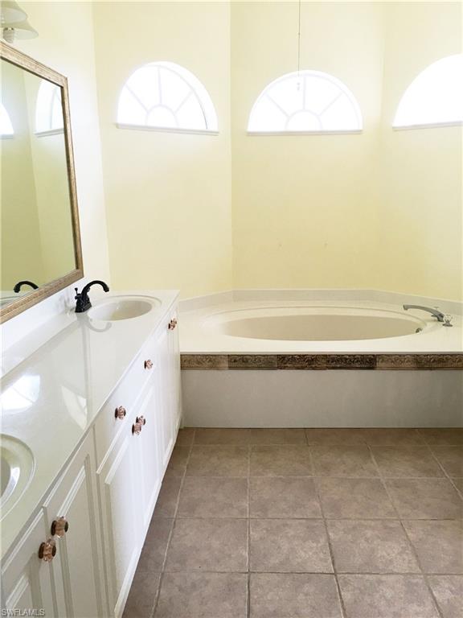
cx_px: 232
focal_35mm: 29
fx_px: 517
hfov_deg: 48.2
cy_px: 309
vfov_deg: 61.7
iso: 25
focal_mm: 4.15
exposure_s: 1/40
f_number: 2.2
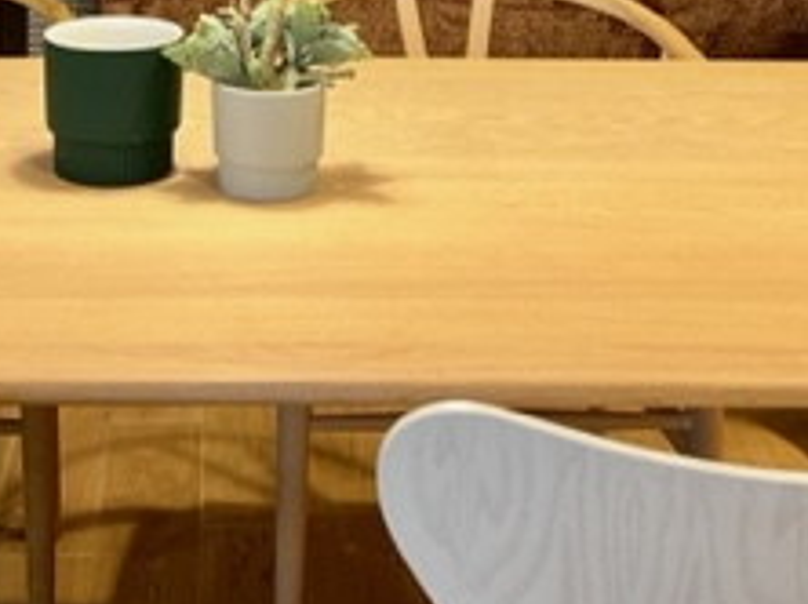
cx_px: 233
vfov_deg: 17.8
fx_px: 1749
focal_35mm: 75
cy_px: -258
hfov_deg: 25.8
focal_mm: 5.7
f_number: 1.5
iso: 100
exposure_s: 1/120
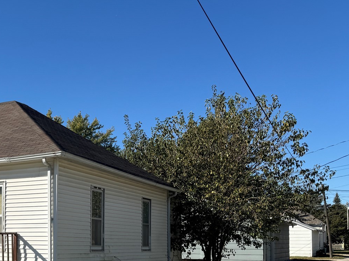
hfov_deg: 35.3
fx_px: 494
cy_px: 230
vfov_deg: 28.6
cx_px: 1
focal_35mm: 49
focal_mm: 6.76
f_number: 1.78
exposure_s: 1/4608
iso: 80
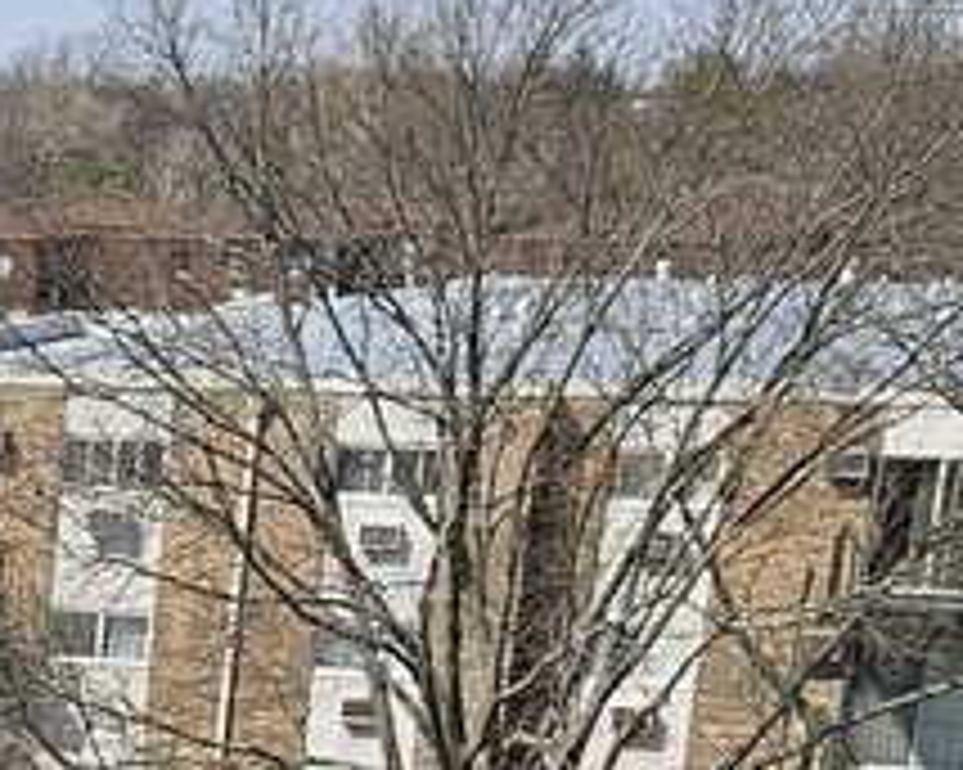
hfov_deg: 11.9
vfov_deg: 9.0
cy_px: 1945
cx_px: -729
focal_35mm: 151
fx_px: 4302
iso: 32
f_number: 1.8
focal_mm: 5.4
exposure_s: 1/1606
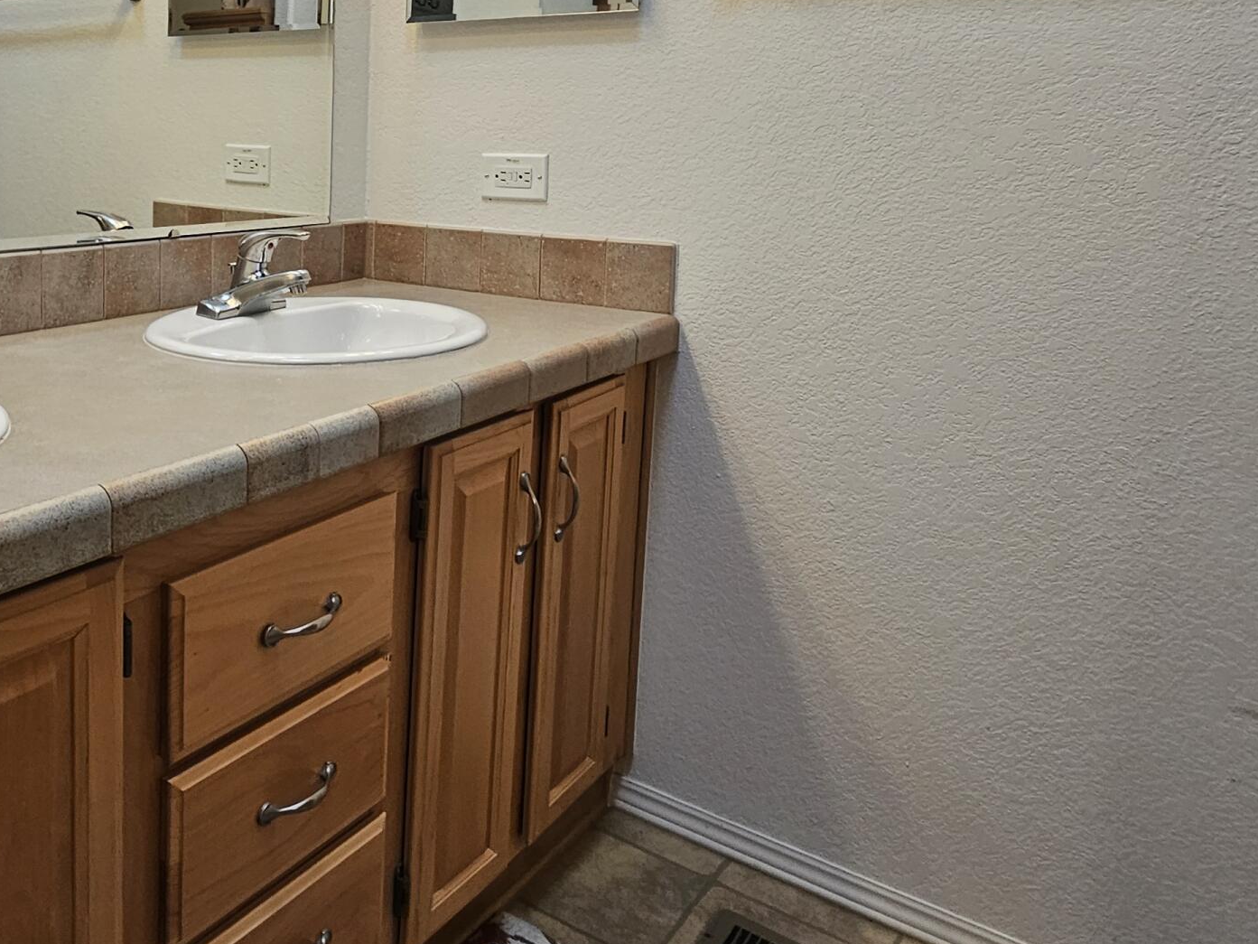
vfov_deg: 48.0
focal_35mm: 28
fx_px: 1018
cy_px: 246
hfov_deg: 58.8
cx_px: 260
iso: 125
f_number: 2.2
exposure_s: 1/60
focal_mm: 2.2
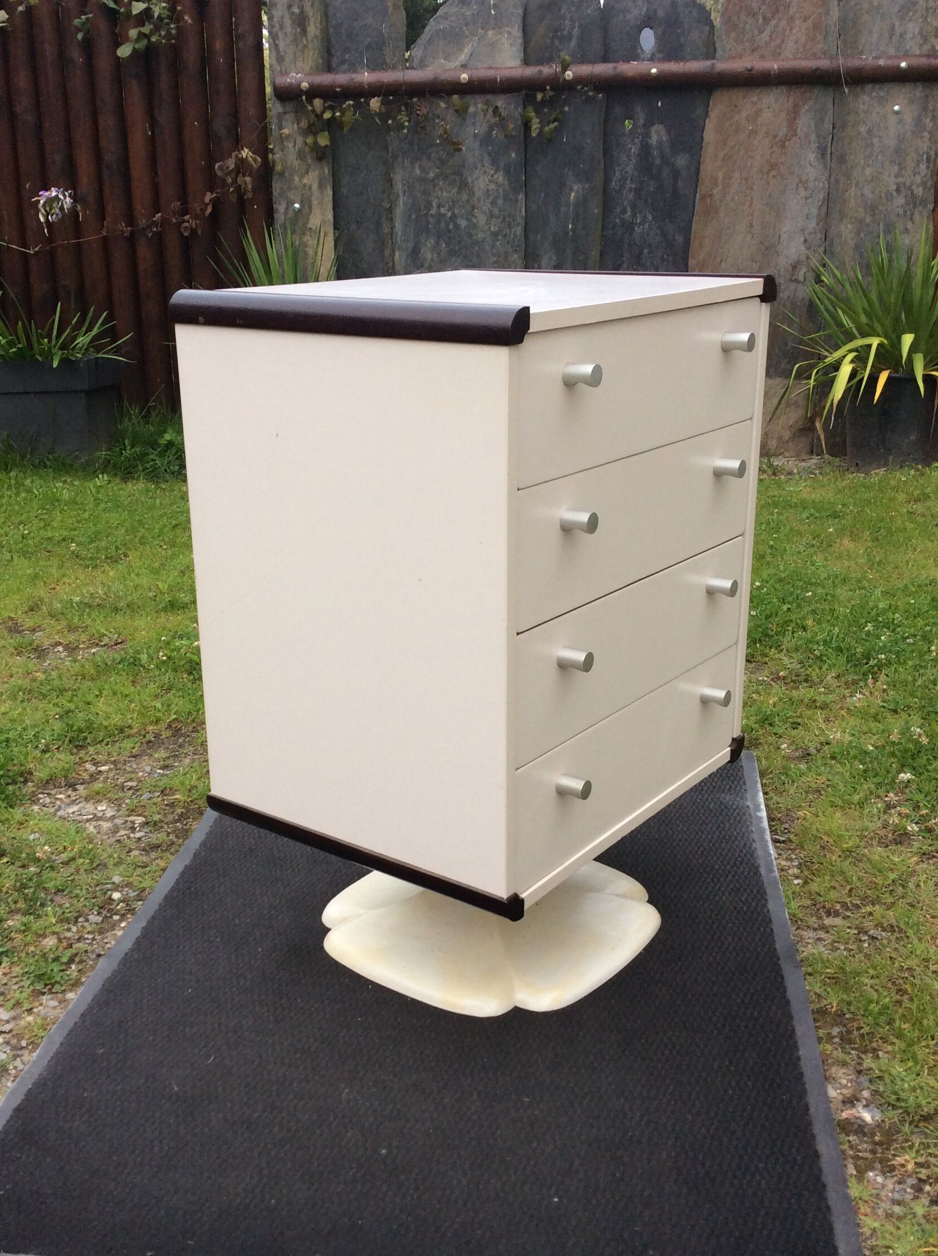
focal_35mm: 37
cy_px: 649
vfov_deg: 50.2
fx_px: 1341
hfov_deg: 38.6
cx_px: 456
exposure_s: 1/50
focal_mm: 3.3
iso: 32
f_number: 2.4
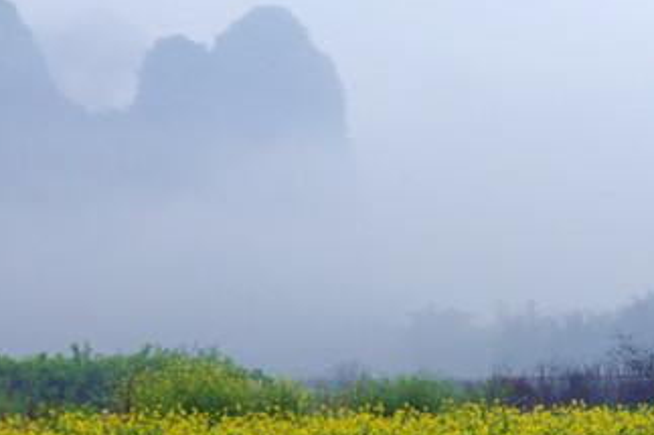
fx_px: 2360
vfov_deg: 10.5
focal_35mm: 130
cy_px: 308
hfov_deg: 15.7
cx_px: 462
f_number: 5
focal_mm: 28
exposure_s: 1/200
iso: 100
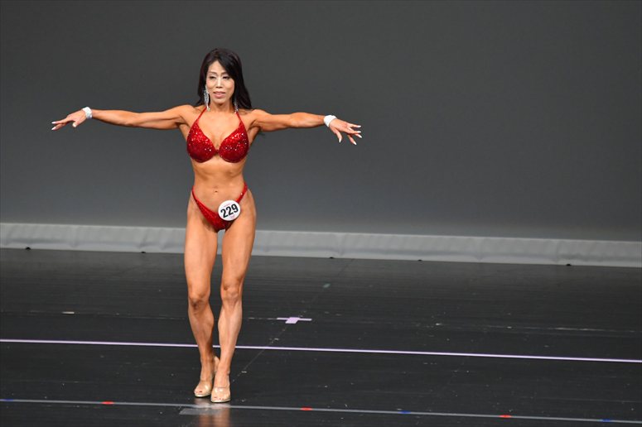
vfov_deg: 3.7
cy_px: 214
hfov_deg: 5.5
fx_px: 6684
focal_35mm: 375
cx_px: 321
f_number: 5.6
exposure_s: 1/400
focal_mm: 250
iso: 4000
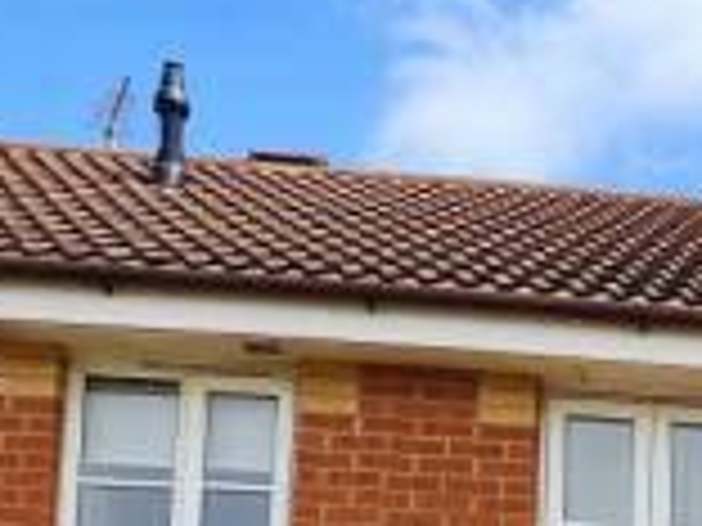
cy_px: 915
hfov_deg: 17.1
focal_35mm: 97
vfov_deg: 13.8
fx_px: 1967
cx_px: 1208
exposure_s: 1/1234
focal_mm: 4.74
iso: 100
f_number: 1.79
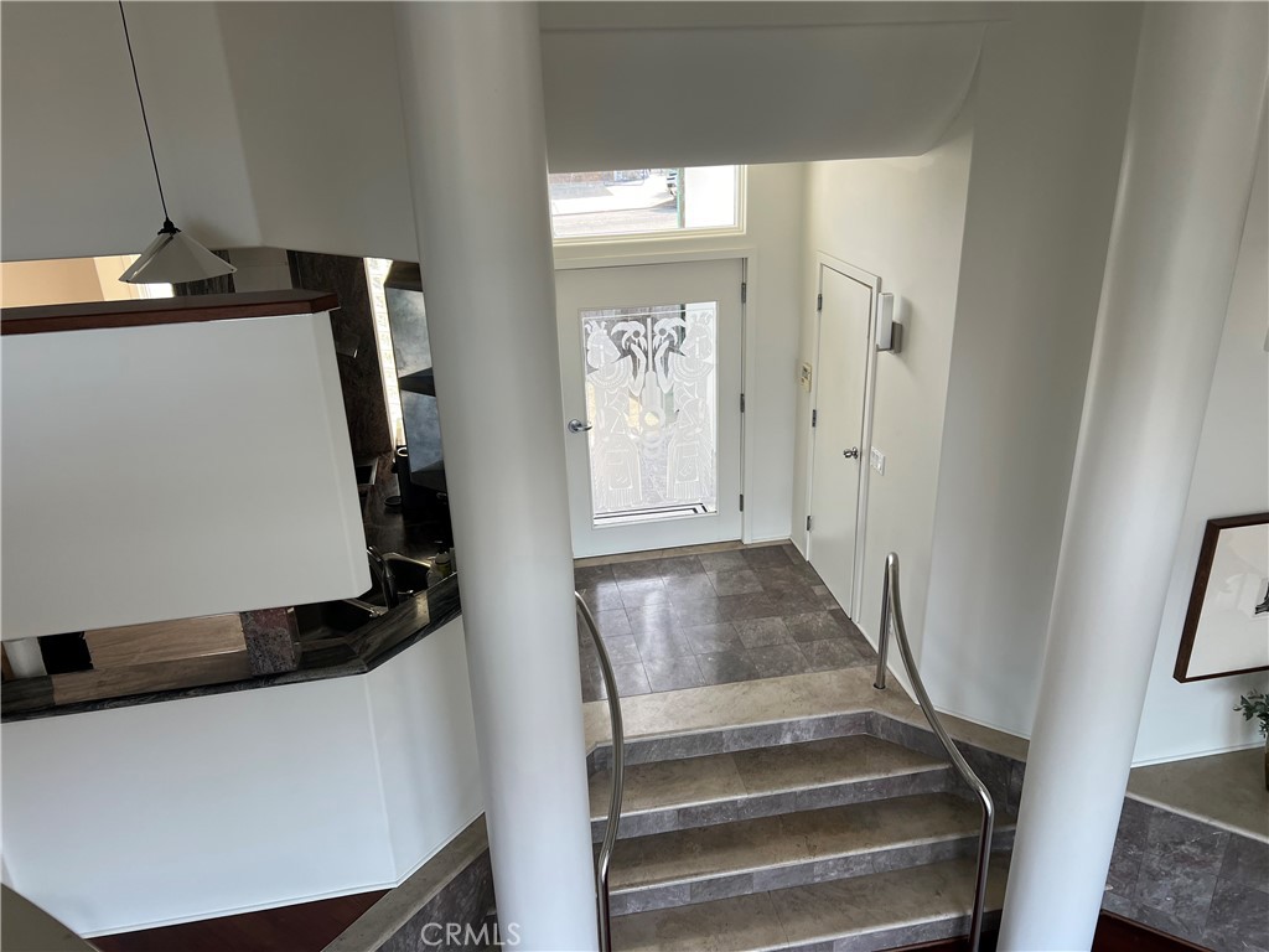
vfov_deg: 53.1
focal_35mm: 26
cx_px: 634
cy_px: 476
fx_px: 953
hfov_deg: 67.3
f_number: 1.5
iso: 40
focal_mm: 5.7
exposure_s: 1/204
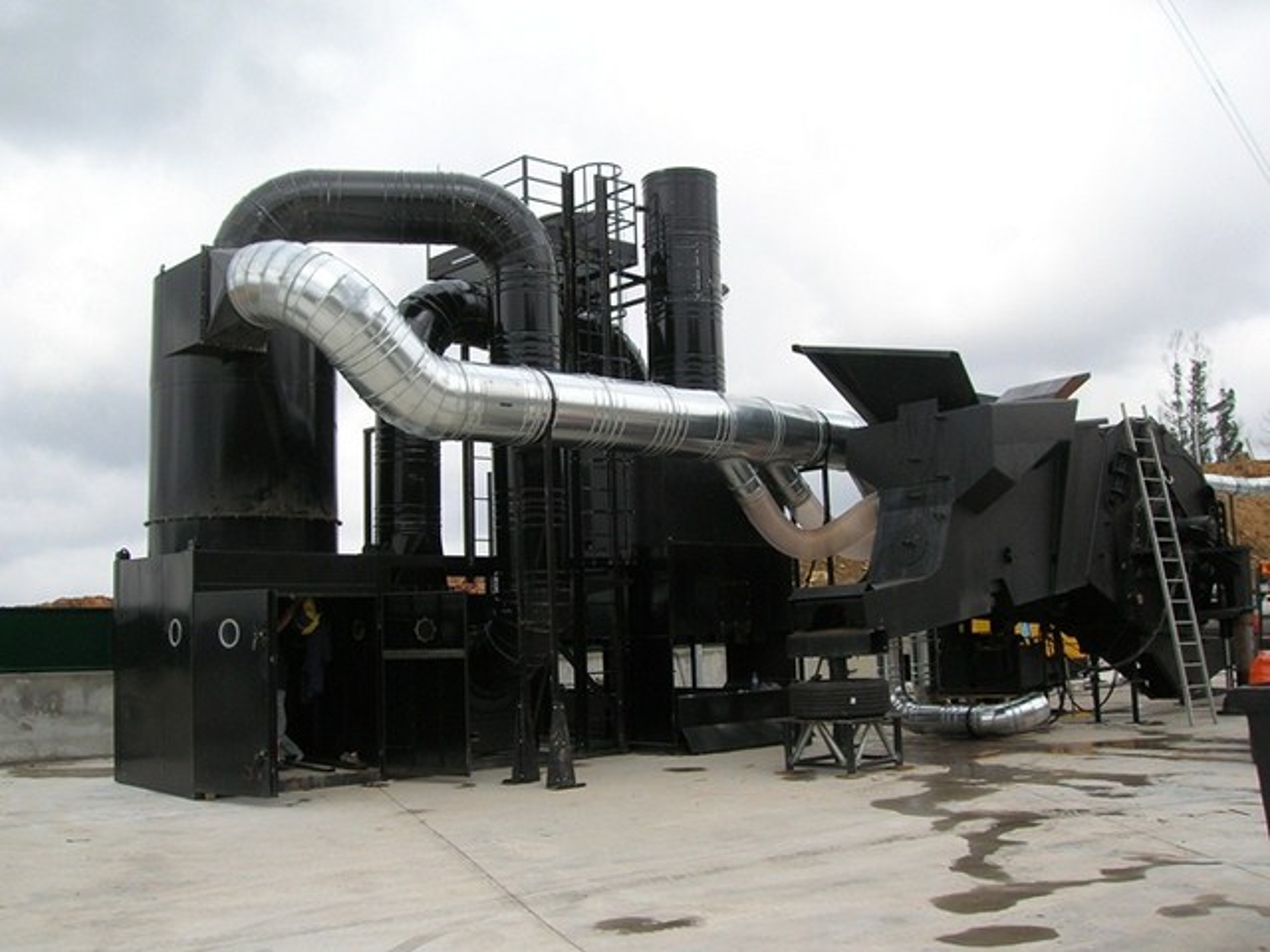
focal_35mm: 34
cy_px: 476
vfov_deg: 41.8
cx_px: 635
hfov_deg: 54.0
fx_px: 1247
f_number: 4.9
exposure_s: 1/230
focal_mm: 5.7
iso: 50
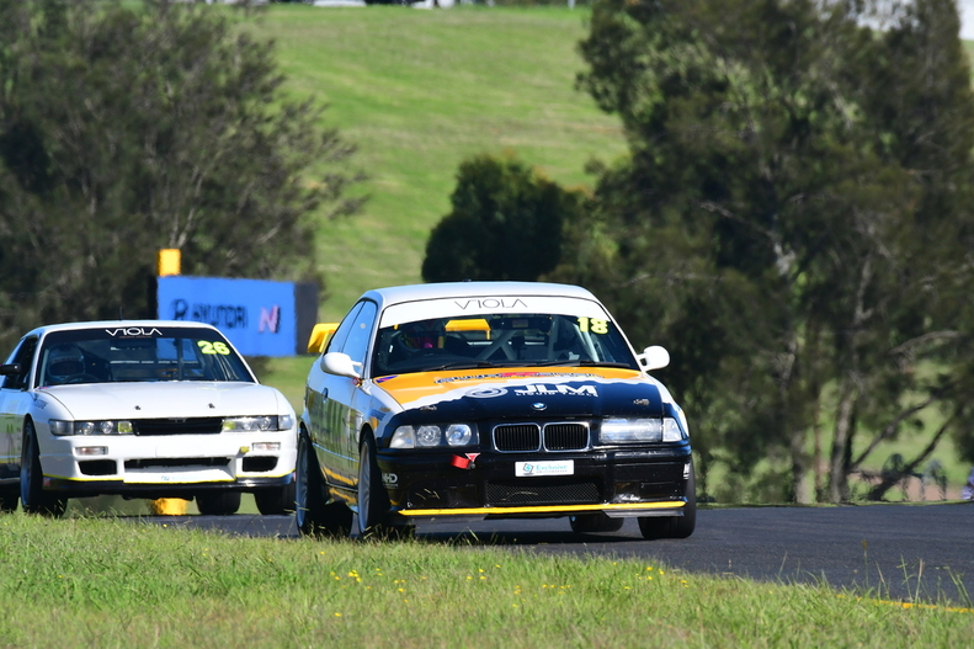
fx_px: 20530
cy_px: 327
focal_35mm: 759
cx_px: 485
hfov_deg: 2.7
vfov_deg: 1.8
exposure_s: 1/640
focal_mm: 500
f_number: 11
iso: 500
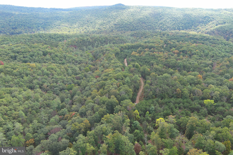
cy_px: 78
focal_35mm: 29
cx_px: 116
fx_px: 188
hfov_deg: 63.7
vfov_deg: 45.0
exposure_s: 1/214
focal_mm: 10.57
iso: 100
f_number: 2.8
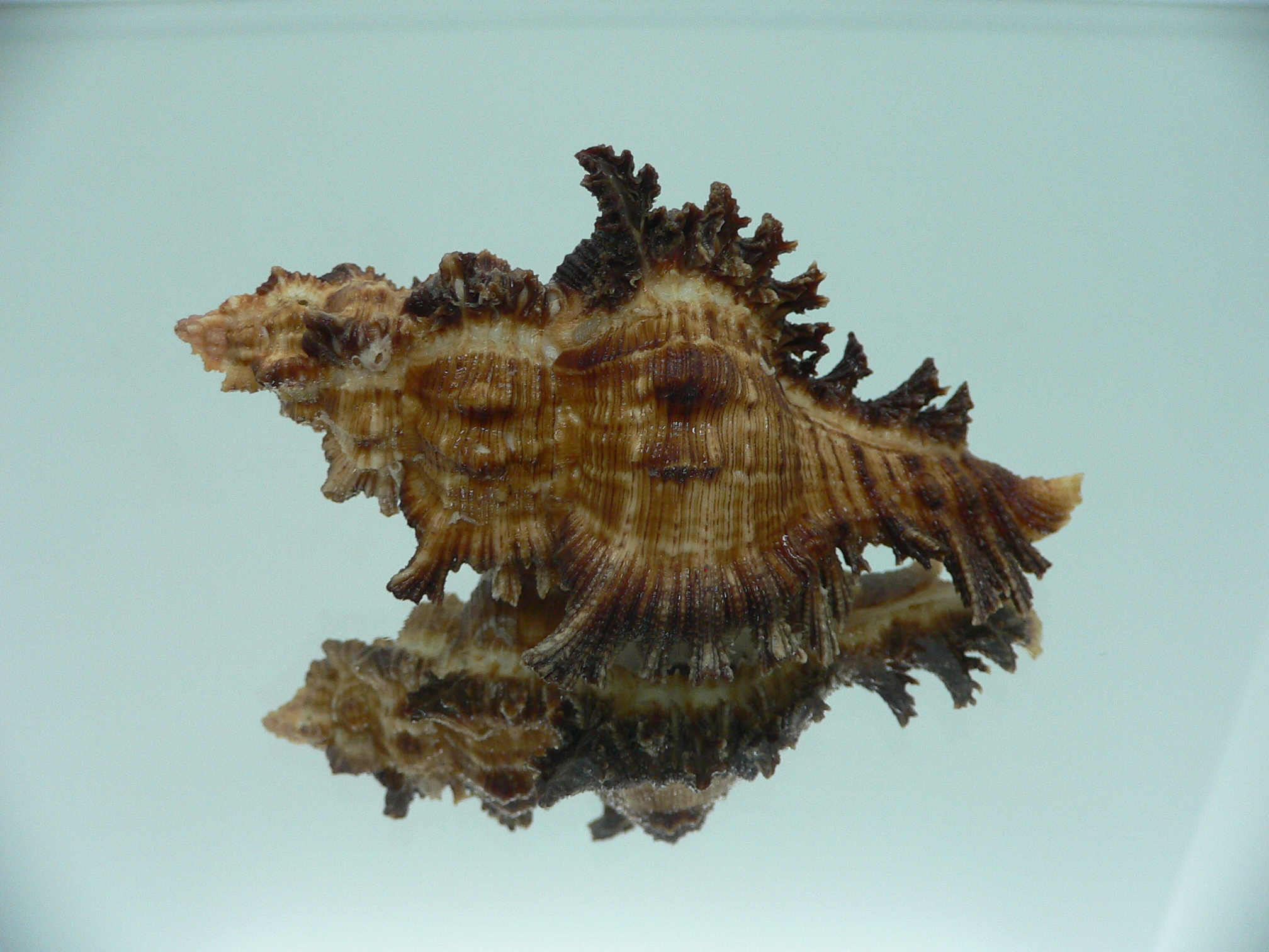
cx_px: 634
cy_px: 476
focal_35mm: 35
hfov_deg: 52.6
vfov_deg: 40.7
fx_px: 1283
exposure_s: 1/60
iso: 100
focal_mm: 4.6
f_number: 2.8
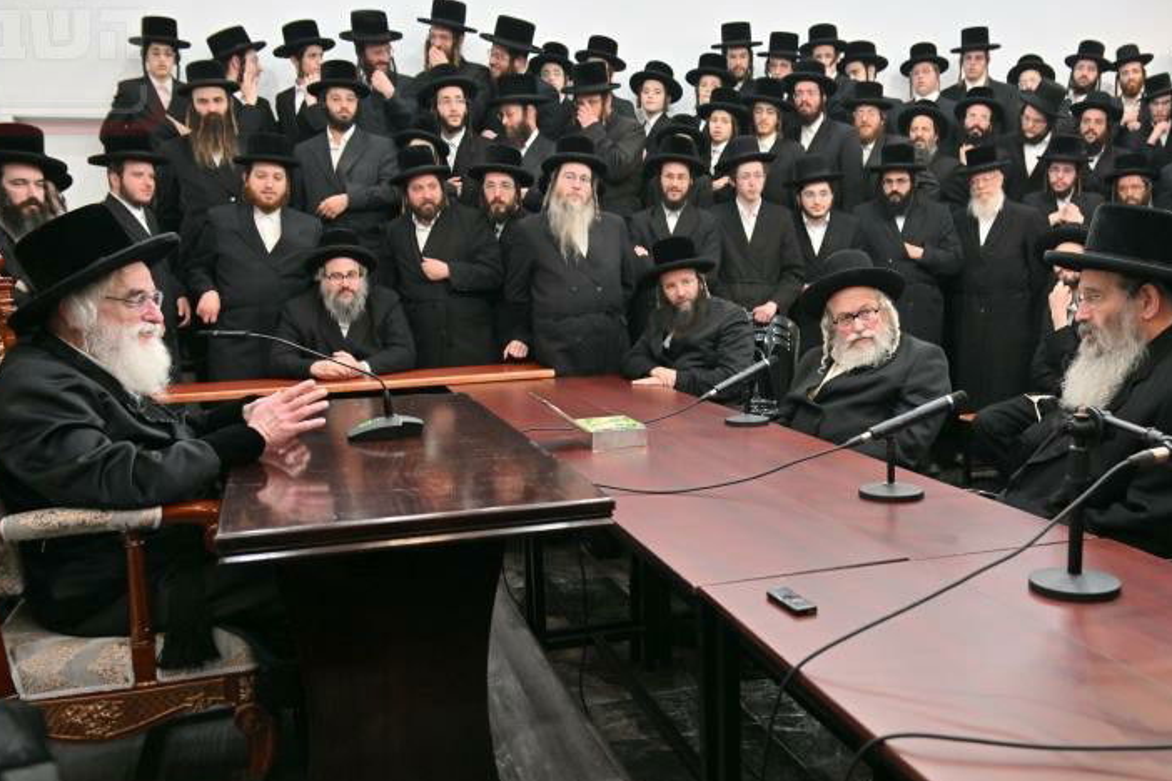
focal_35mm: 35
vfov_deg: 37.8
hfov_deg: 54.1
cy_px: 375
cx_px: 700
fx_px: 1139
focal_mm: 24
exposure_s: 1/125
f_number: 4
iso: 400
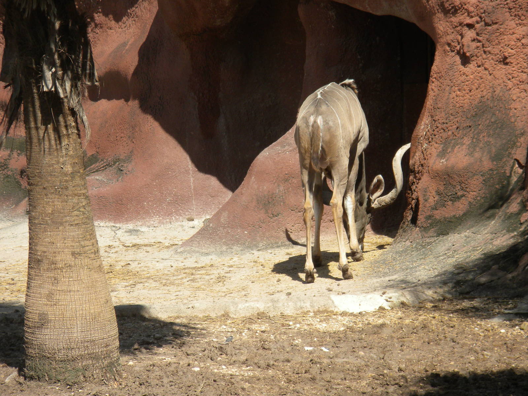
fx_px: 3630
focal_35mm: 238
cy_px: 198
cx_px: 264
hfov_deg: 8.3
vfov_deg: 6.2
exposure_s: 1/396
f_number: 5.2
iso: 80
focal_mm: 42.1
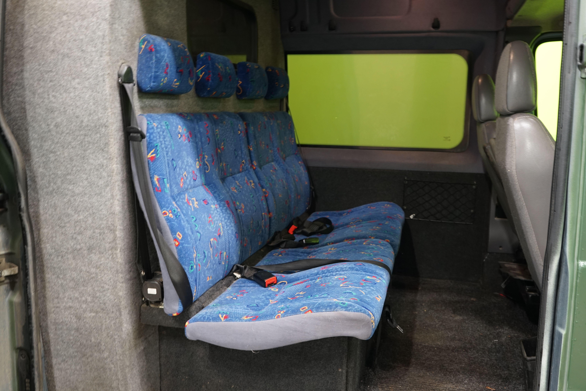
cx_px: 293
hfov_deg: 55.8
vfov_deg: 38.9
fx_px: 553
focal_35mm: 34
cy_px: 196
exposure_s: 1/8
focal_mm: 34
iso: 800
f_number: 5.6
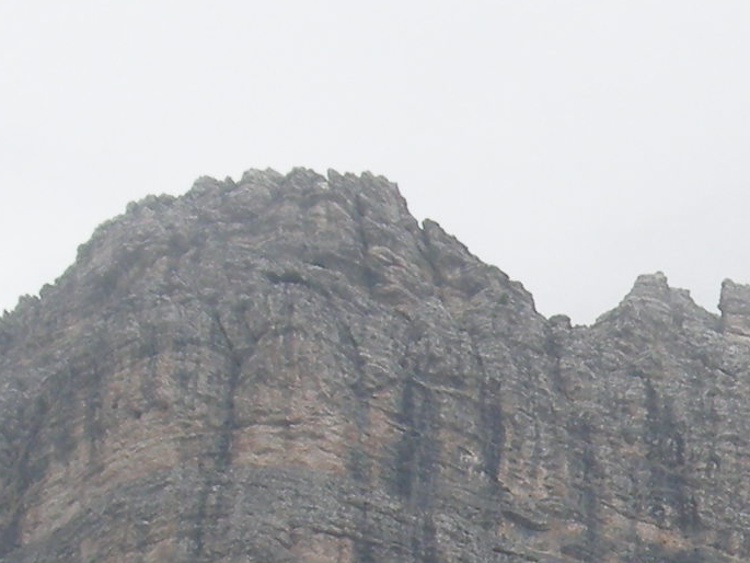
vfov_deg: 6.8
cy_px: 859
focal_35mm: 216
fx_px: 4681
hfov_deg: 9.1
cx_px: 845
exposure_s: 1/821
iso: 64
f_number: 2.8
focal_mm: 7.9
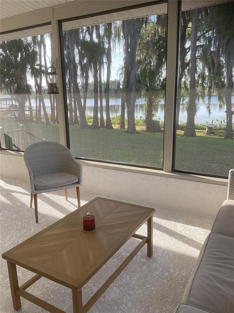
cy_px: 156
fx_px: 261
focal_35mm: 29
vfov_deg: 61.7
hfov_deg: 48.2
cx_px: 117
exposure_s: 1/186
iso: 16
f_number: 1.8
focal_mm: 3
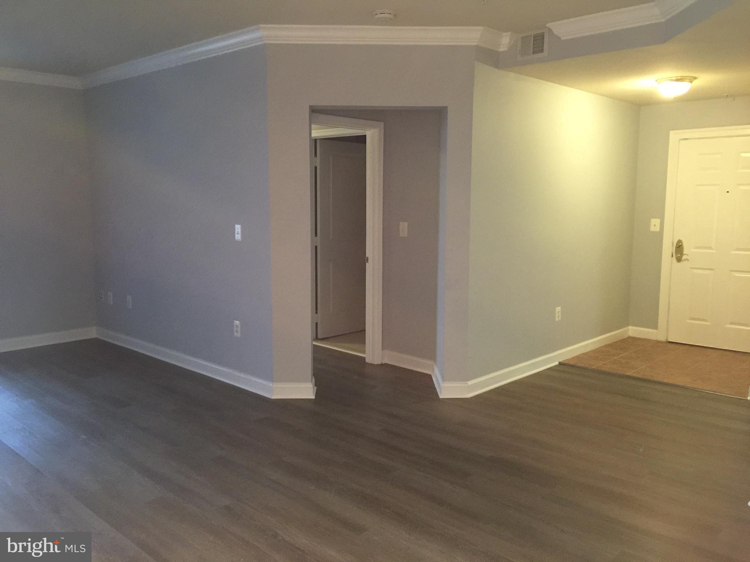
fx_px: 628
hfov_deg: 61.7
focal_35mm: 29
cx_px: 375
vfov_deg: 48.2
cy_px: 281
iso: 125
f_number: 2.2
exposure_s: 1/15
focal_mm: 4.15
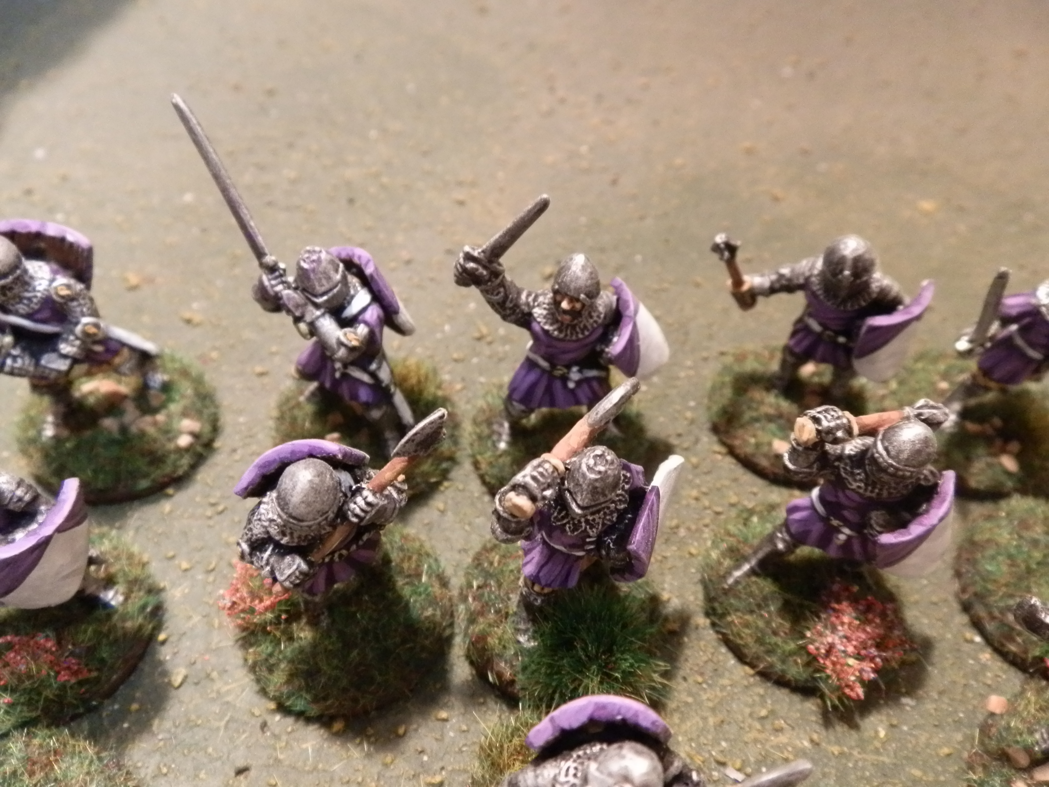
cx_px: 524
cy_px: 394
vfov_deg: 49.7
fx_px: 849
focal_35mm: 28
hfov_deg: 63.4
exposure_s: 1/50
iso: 400
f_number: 3.1
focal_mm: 5
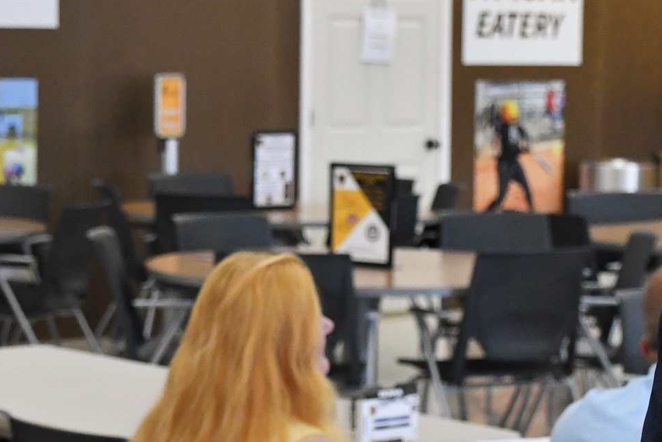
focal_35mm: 139
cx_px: 350
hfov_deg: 14.8
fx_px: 2556
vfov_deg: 9.9
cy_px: 322
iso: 3200
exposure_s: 1/250
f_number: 4
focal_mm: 32
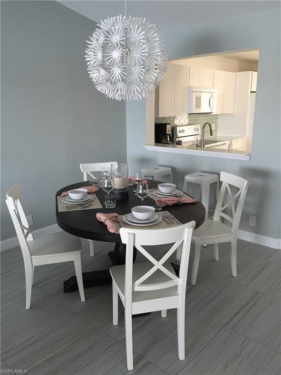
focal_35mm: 29
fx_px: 314
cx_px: 140
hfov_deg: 48.2
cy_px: 188
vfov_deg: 61.7
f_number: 2.2
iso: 100
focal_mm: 4.15
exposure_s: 1/30
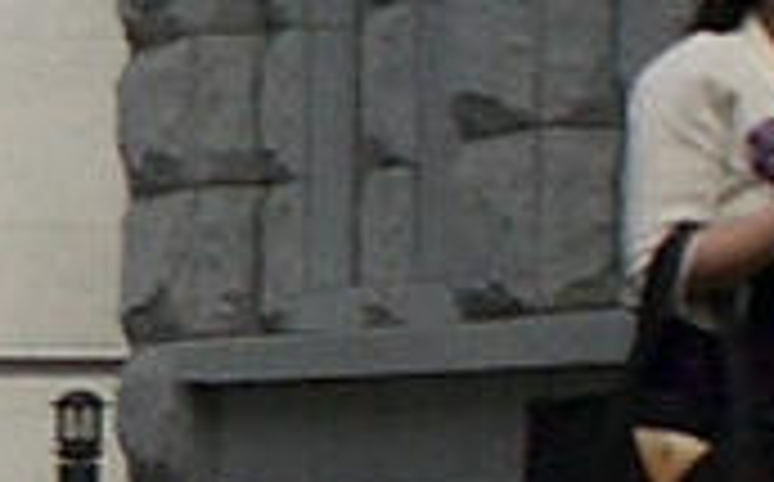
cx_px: -1894
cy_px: 541
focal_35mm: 292
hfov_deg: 6.3
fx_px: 6151
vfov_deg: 4.5
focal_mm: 5.6
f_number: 3.5
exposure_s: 1/1000
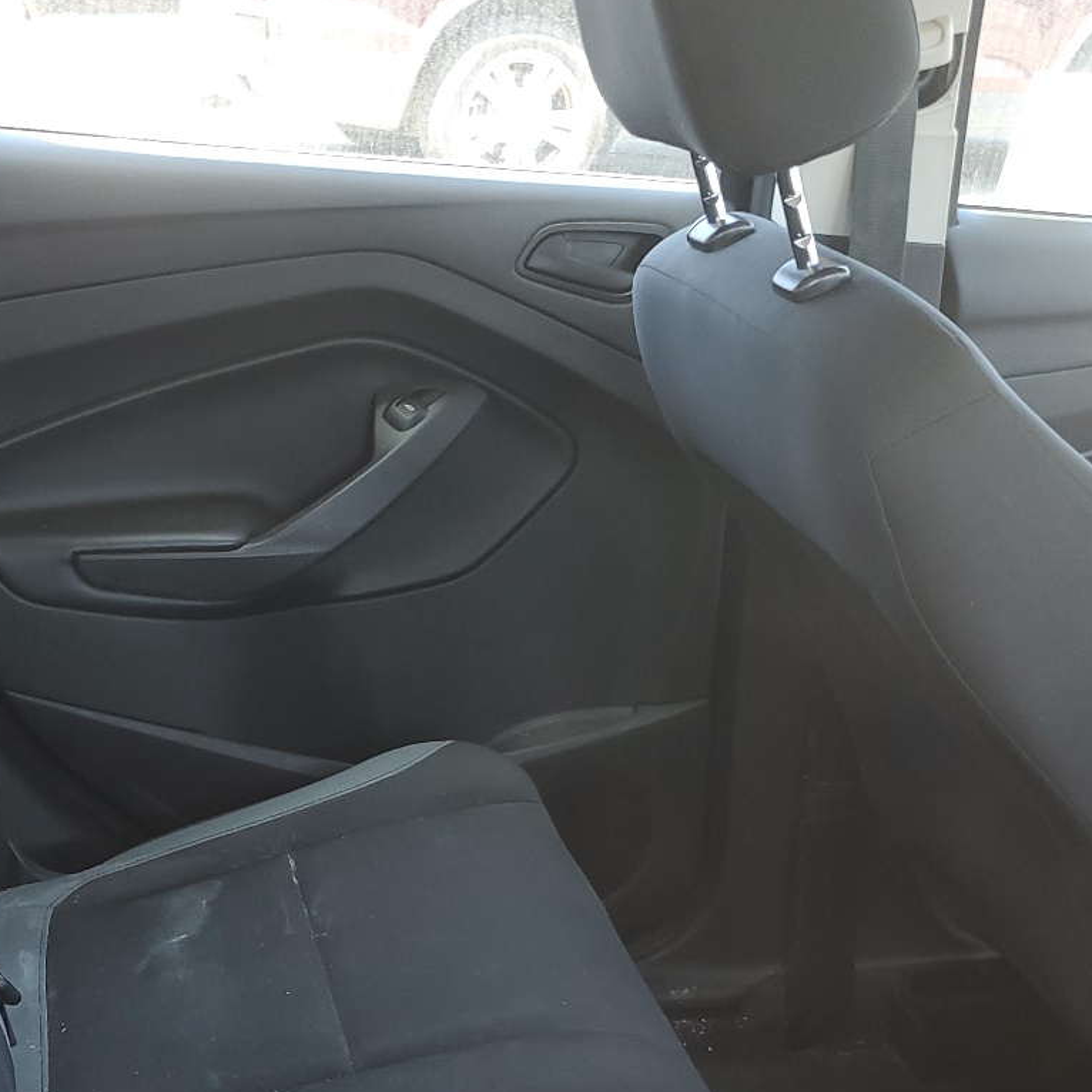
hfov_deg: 34.9
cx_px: 344
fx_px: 1713
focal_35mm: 48
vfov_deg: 35.0
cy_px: 736
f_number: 1.5
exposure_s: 1/60.2
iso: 62
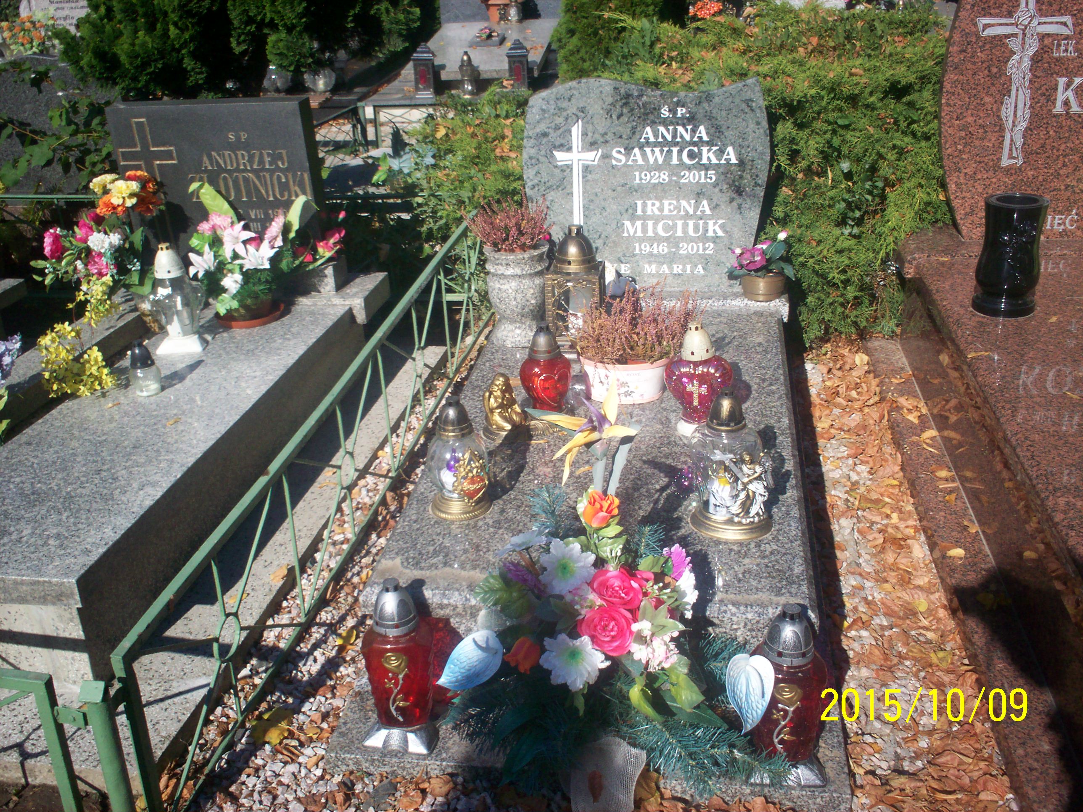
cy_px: 406
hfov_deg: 51.4
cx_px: 542
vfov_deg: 39.7
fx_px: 1126
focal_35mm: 36
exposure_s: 1/561
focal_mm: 6
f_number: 4.5
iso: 100
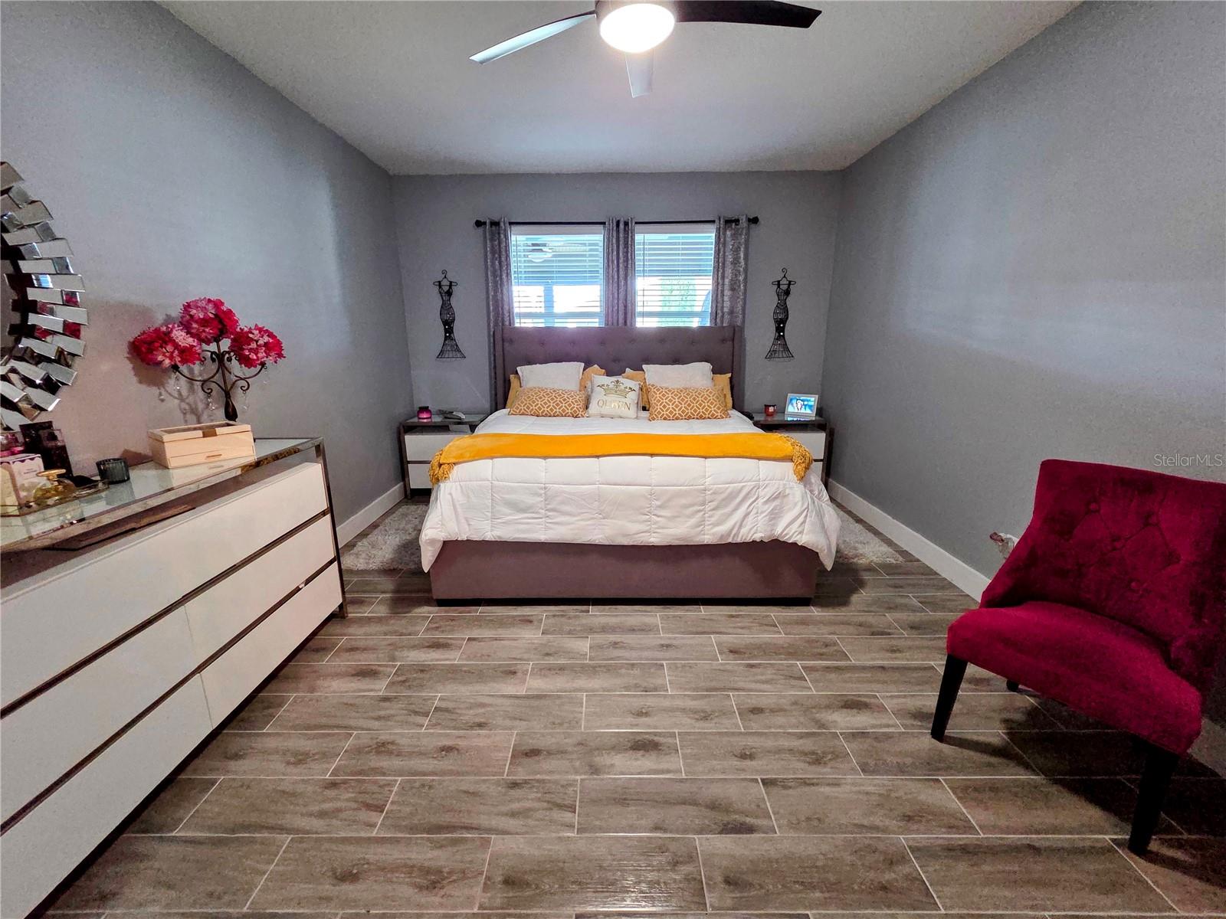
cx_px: 613
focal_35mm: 13
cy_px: 460
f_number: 2.2
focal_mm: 2.2
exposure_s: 1/60
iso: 1250
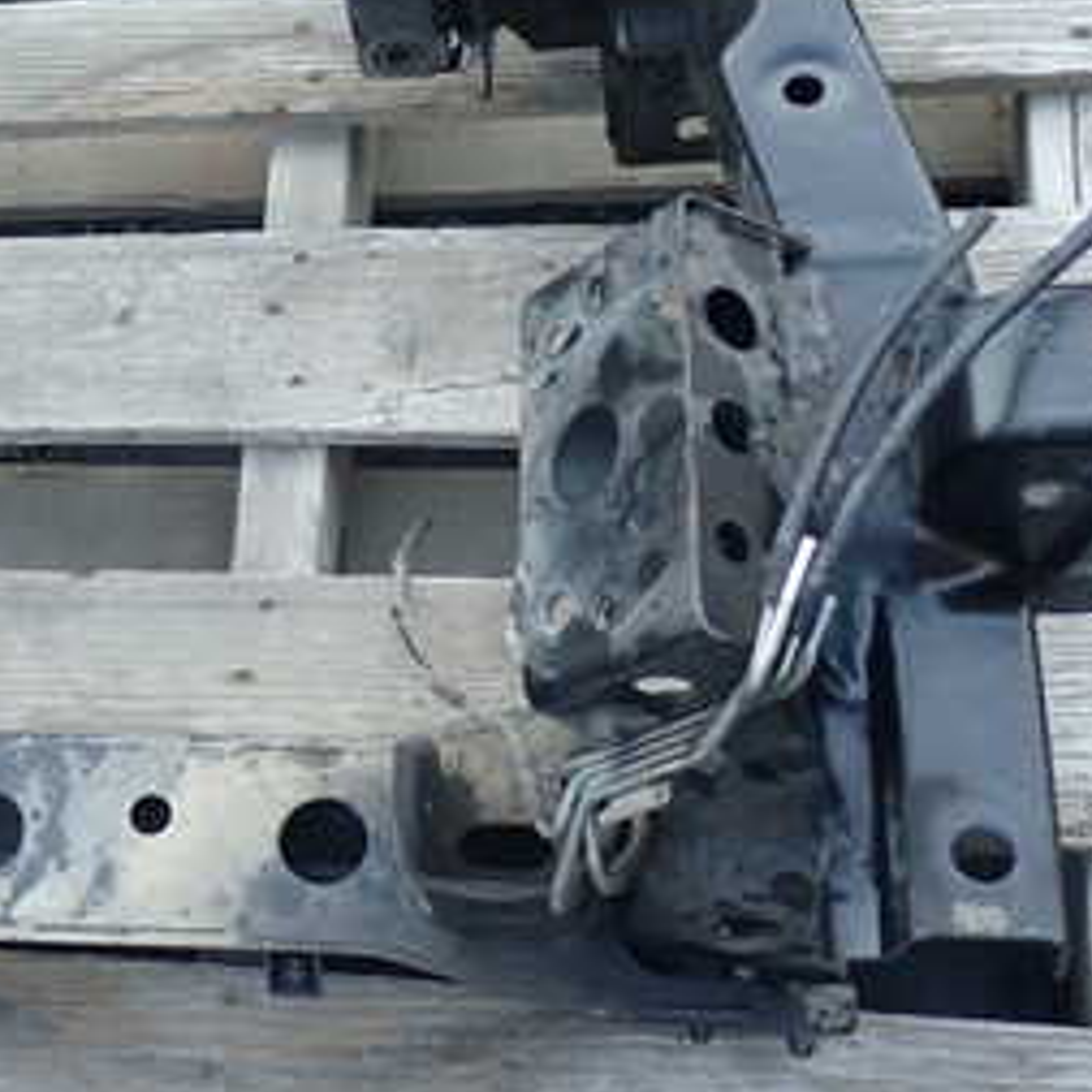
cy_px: 289
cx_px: -69
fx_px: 2248
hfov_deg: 25.6
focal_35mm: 63
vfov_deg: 27.0
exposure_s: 1/50
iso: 200
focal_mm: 5.4
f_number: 2.3
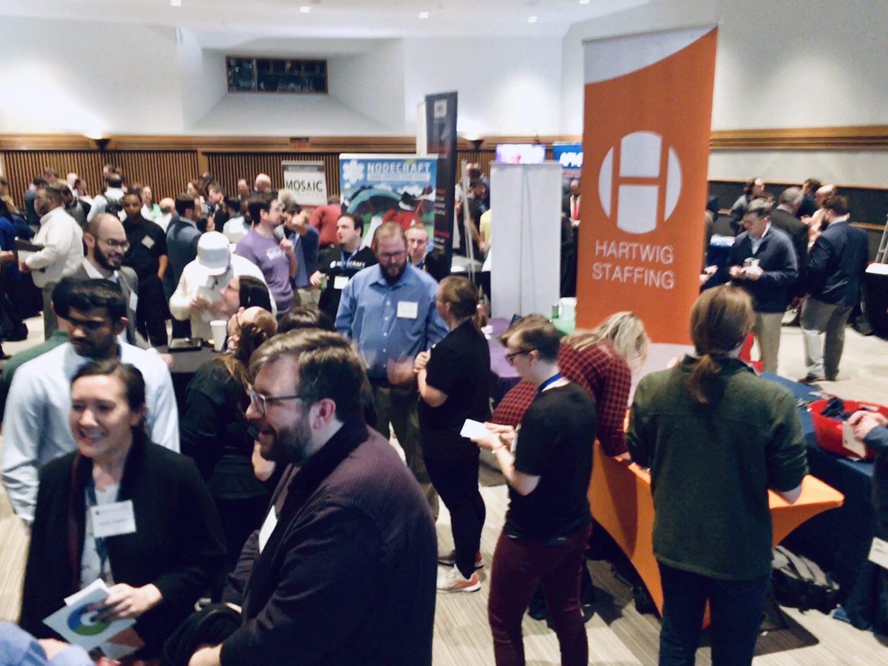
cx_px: 444
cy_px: 333
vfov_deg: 48.2
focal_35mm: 29
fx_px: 744
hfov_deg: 61.7
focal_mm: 4.15
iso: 320
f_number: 2.2
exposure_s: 1/15
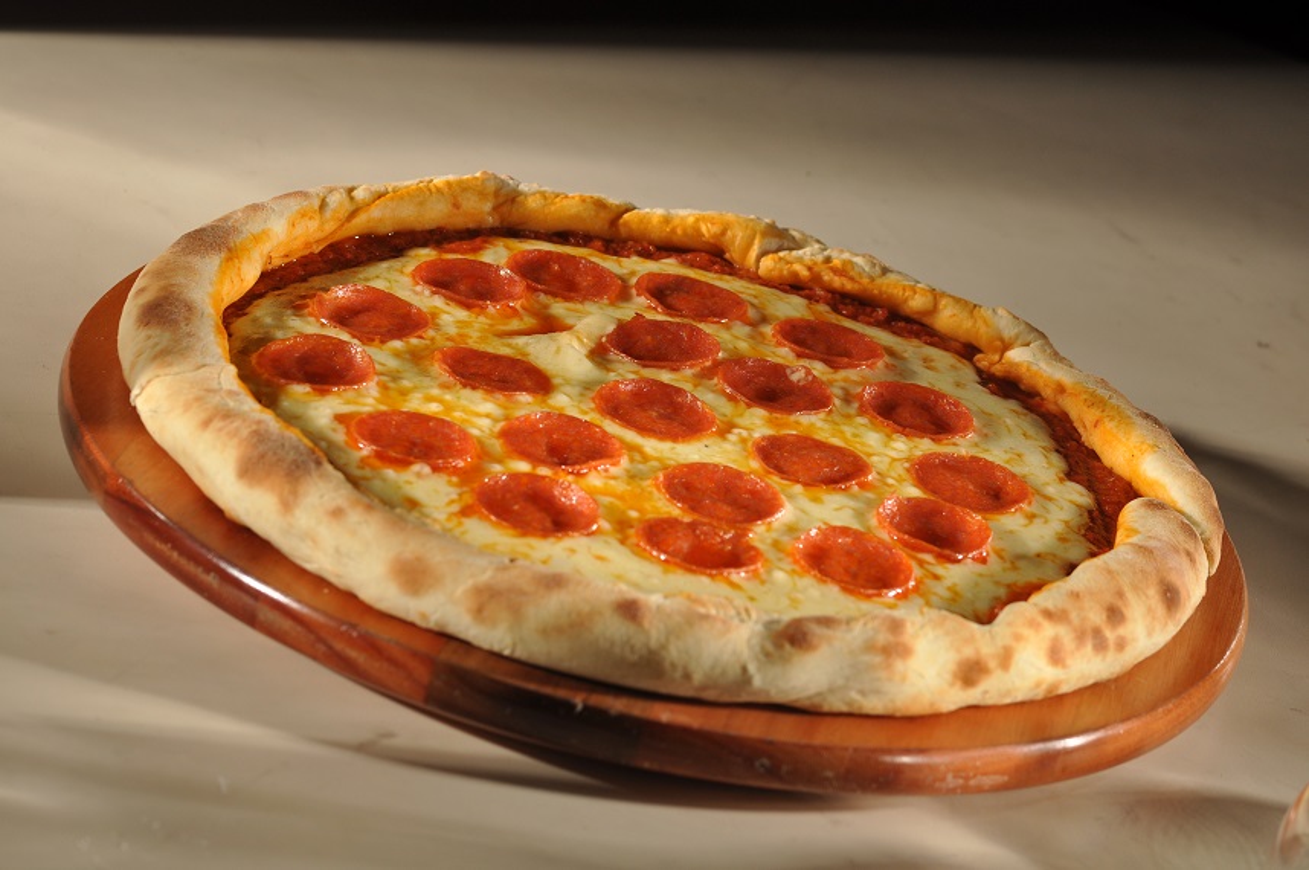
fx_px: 4685
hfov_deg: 15.9
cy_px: 435
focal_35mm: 129
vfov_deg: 10.6
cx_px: 654
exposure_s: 1/125
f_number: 9
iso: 200
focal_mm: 86
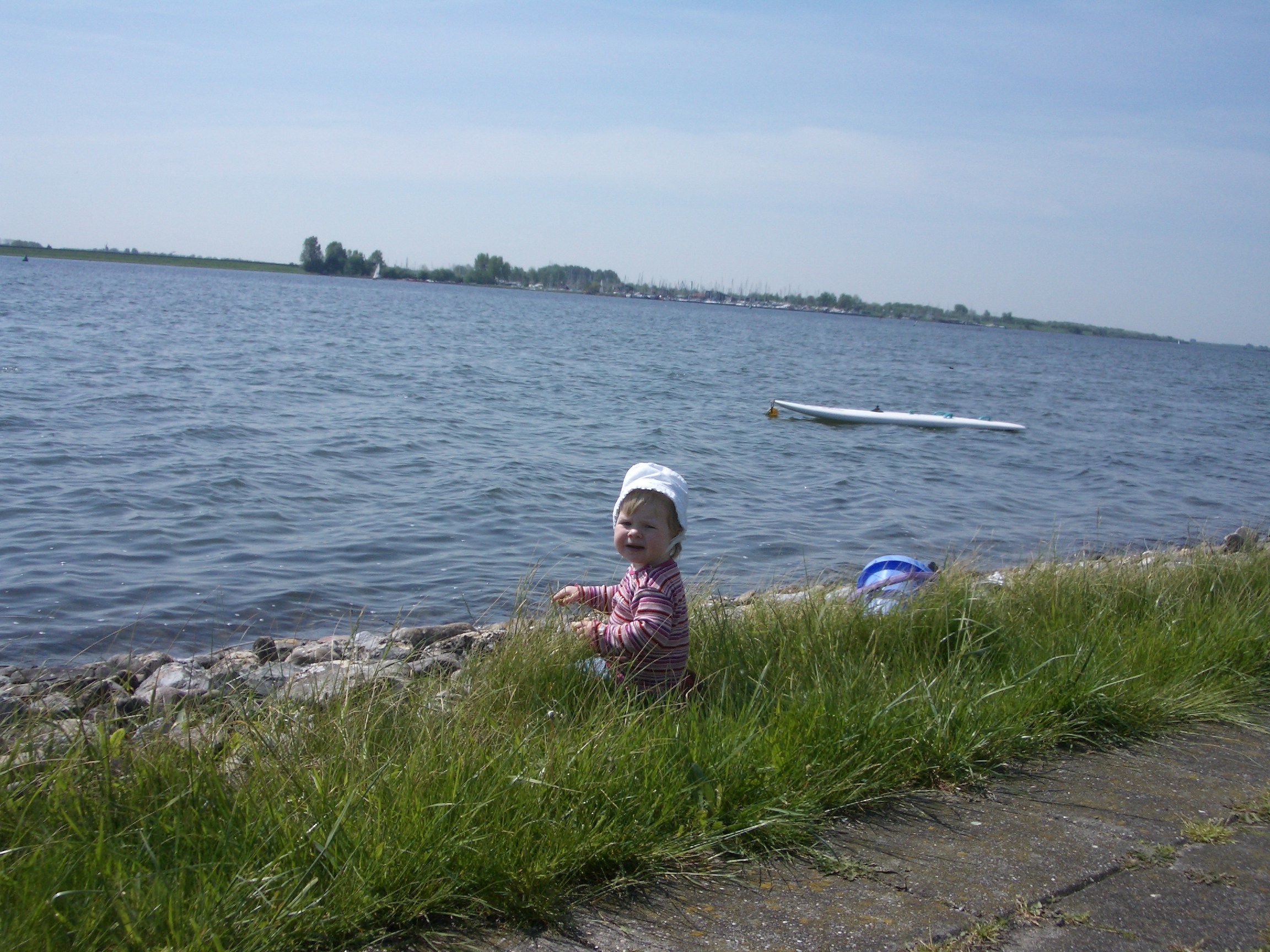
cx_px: 635
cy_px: 476
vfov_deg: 35.1
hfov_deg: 45.8
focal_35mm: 41
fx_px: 1504
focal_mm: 6.8
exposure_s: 1/800
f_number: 4.6
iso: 50
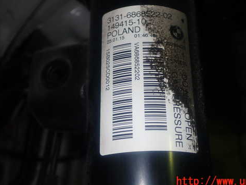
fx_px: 370
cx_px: 138
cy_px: 71
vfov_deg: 28.0
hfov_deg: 36.8
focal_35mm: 52
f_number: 8
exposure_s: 1/40
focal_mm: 7.31
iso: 200
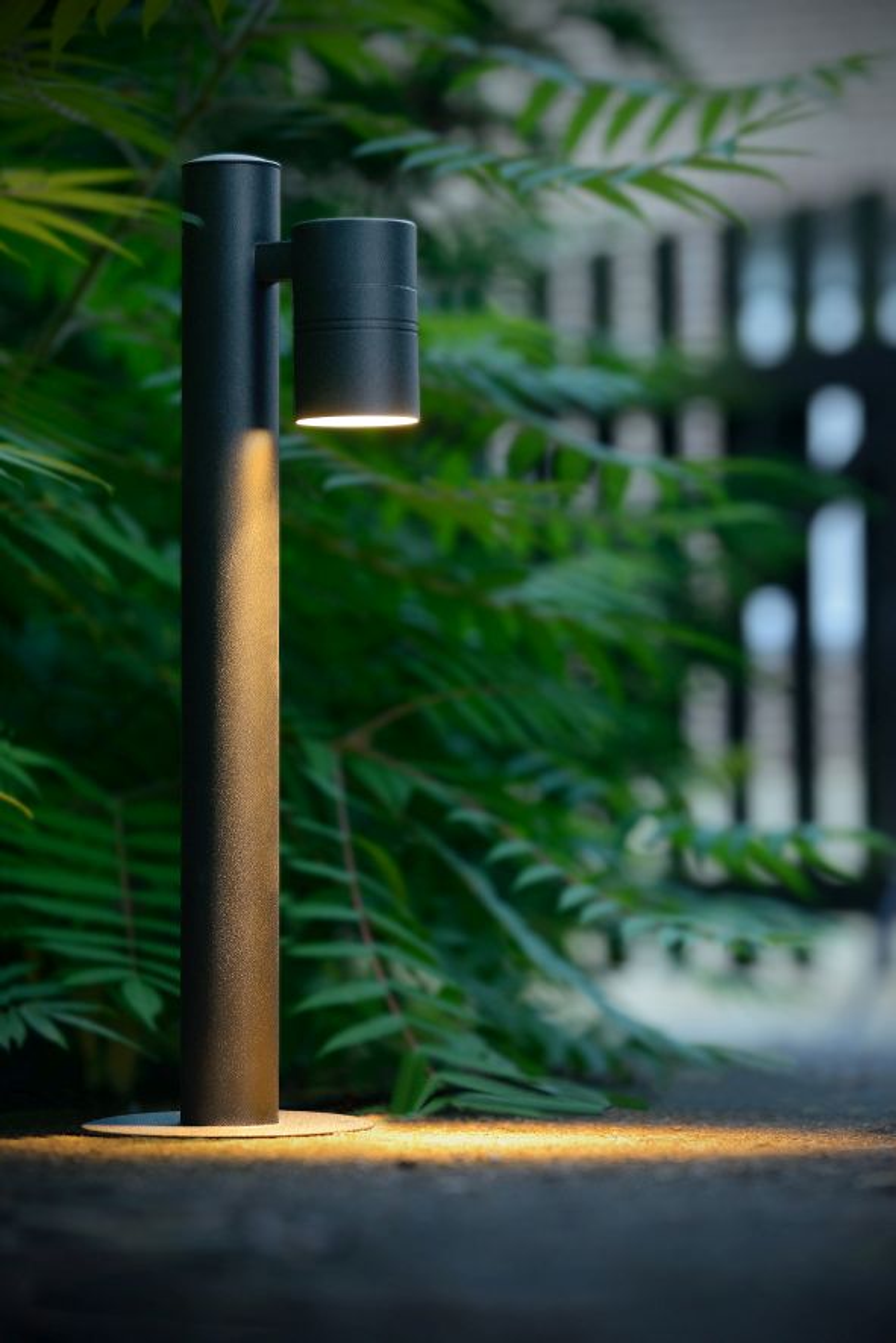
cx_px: 448
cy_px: 672
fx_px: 3657
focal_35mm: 98
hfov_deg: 14.0
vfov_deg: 20.8
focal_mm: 98
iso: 800
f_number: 4.5
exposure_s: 1/30
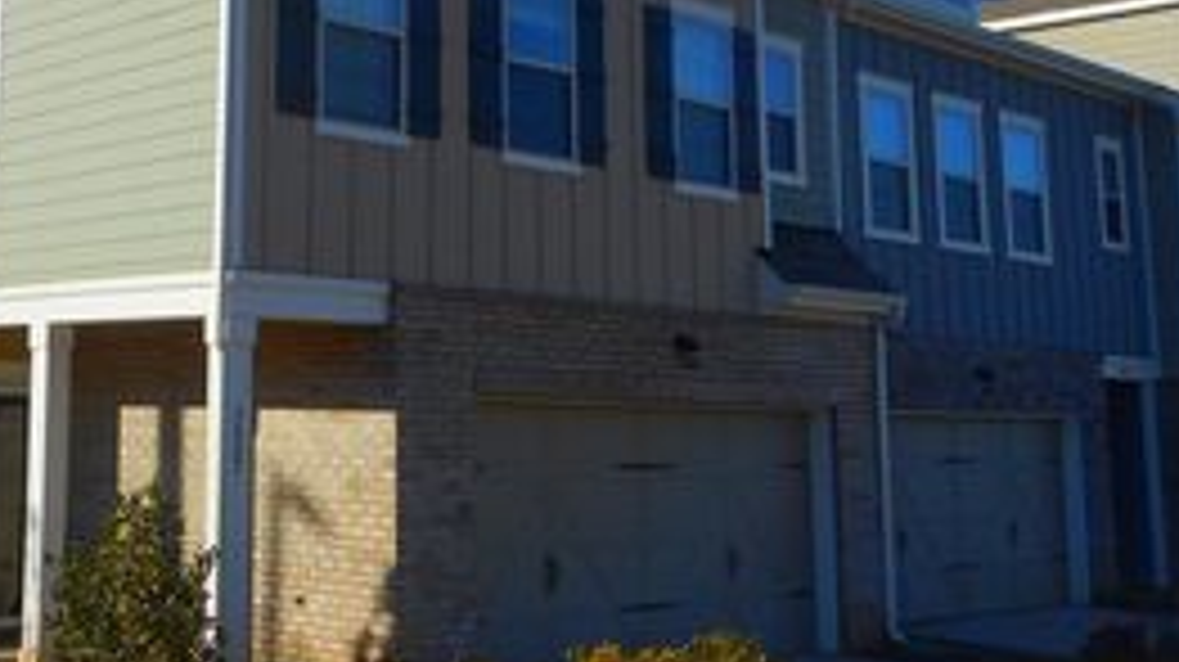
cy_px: 115
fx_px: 1625
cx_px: 234
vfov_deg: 22.6
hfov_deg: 38.4
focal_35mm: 52
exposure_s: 1/1000
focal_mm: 4.5
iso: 80
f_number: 3.7
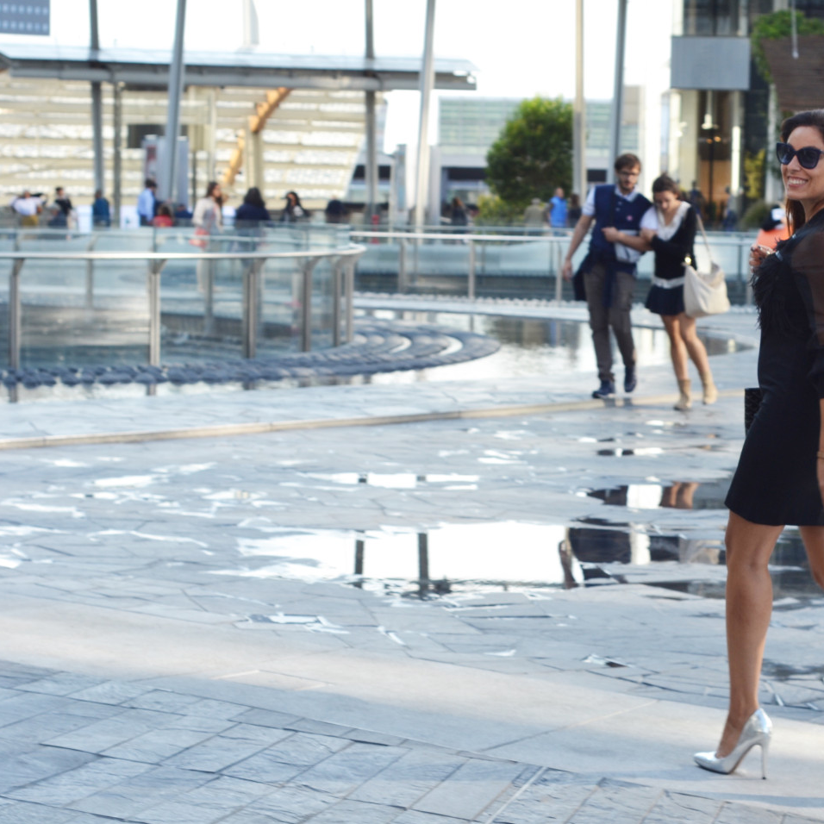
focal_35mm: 96
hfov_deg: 18.1
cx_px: 535
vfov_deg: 18.1
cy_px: 413
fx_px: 2585
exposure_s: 1/125
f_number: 5.6
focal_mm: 50
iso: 100
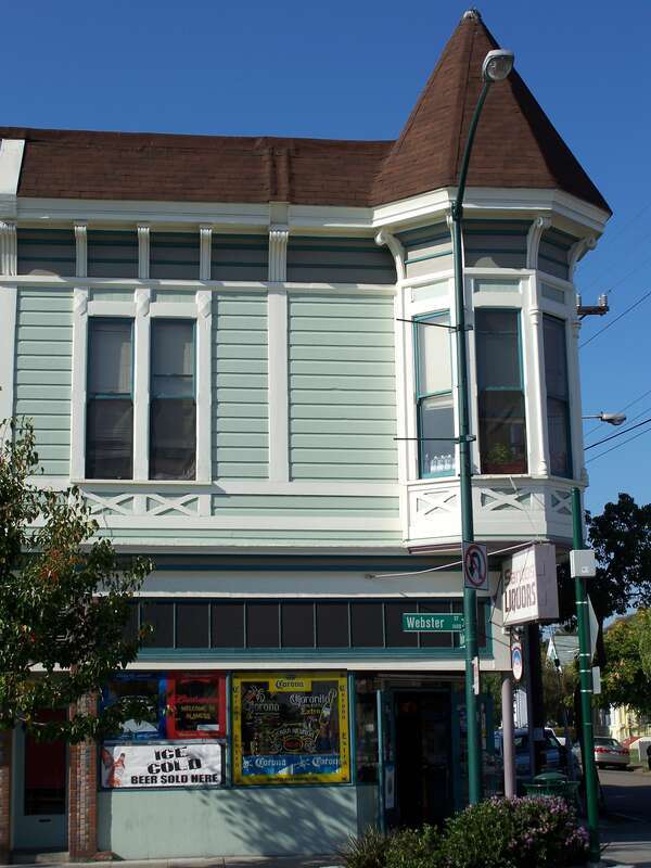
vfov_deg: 32.7
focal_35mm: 59
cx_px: 326
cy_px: 434
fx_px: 1479
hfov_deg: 24.8
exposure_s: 1/500
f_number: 4.5
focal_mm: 12.6
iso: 64
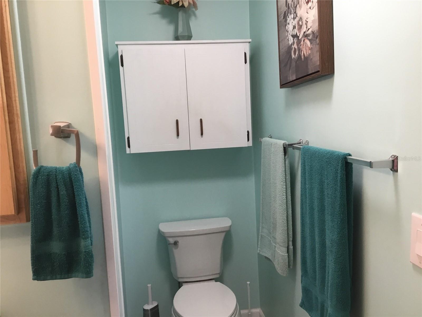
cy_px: 158
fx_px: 378
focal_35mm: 31
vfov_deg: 45.4
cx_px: 211
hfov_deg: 58.4
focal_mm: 3.3
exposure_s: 1/30
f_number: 2.4
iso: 64
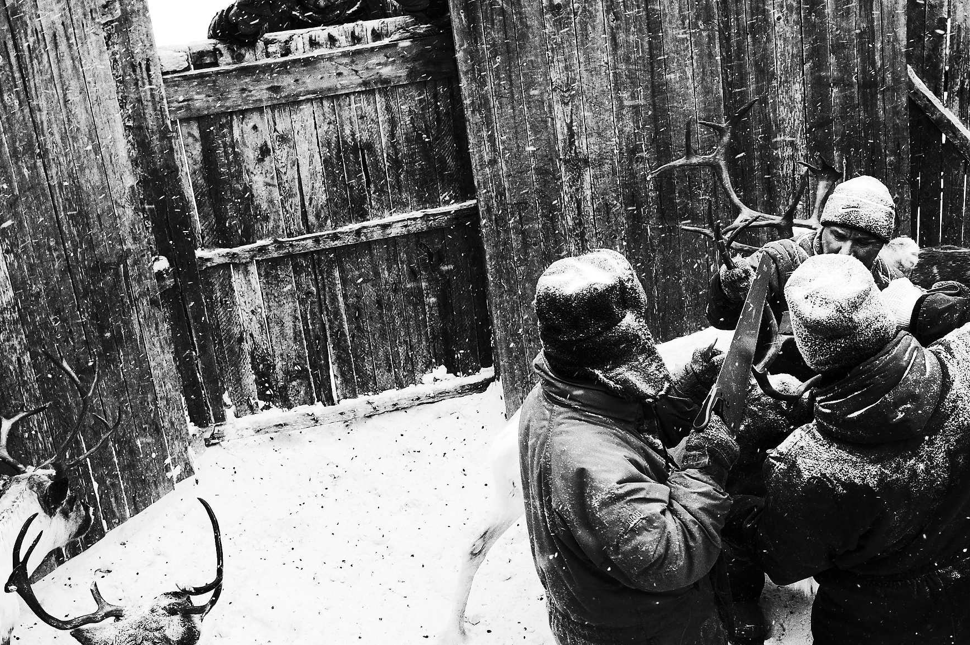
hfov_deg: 36.2
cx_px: 543
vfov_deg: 24.6
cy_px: 299
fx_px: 1481
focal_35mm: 55
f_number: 4
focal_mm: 18.3
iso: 400
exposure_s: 1/400
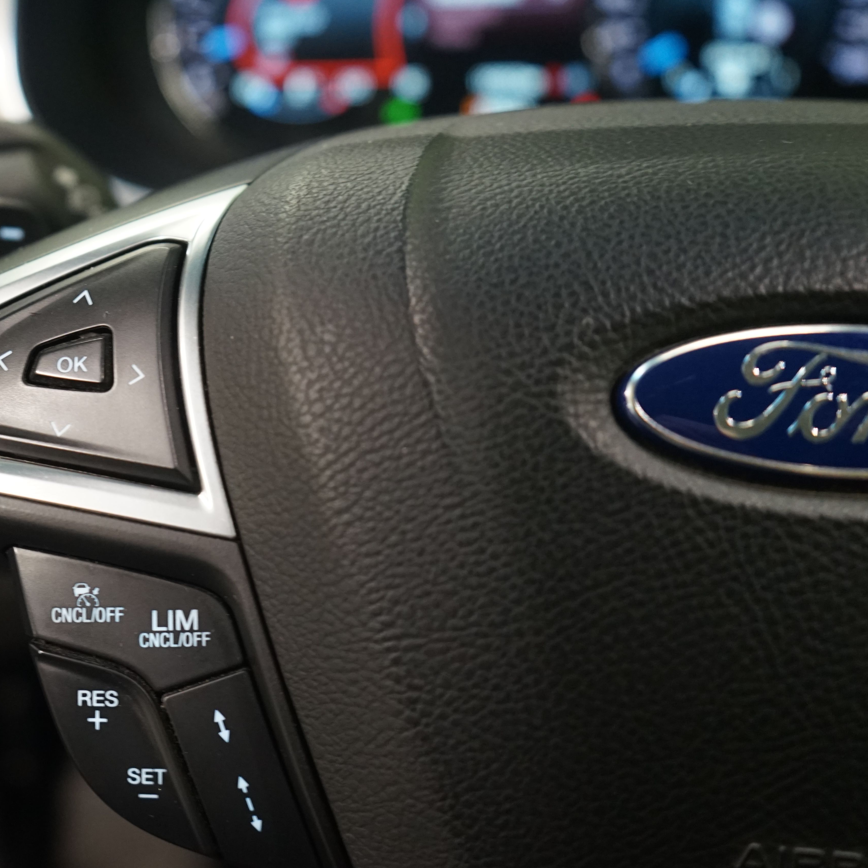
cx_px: 131
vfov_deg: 40.0
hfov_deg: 38.0
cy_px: 380
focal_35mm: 42
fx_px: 1192
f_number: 3.5
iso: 2000
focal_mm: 28
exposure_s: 1/60
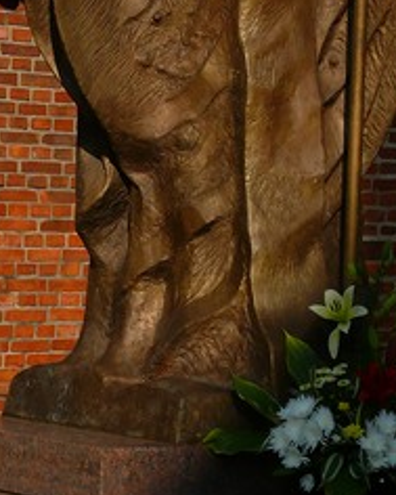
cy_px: -13
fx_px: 2811
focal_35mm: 192
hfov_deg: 8.0
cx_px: 107
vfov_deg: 10.0
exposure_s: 1/200
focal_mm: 13
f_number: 5
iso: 100
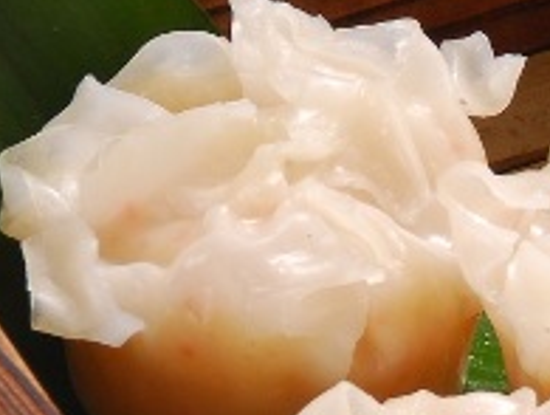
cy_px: 343
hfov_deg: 2.2
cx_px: 708
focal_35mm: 908
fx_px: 14454
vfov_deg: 1.6
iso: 200
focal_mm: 120
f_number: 14
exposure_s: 1/250
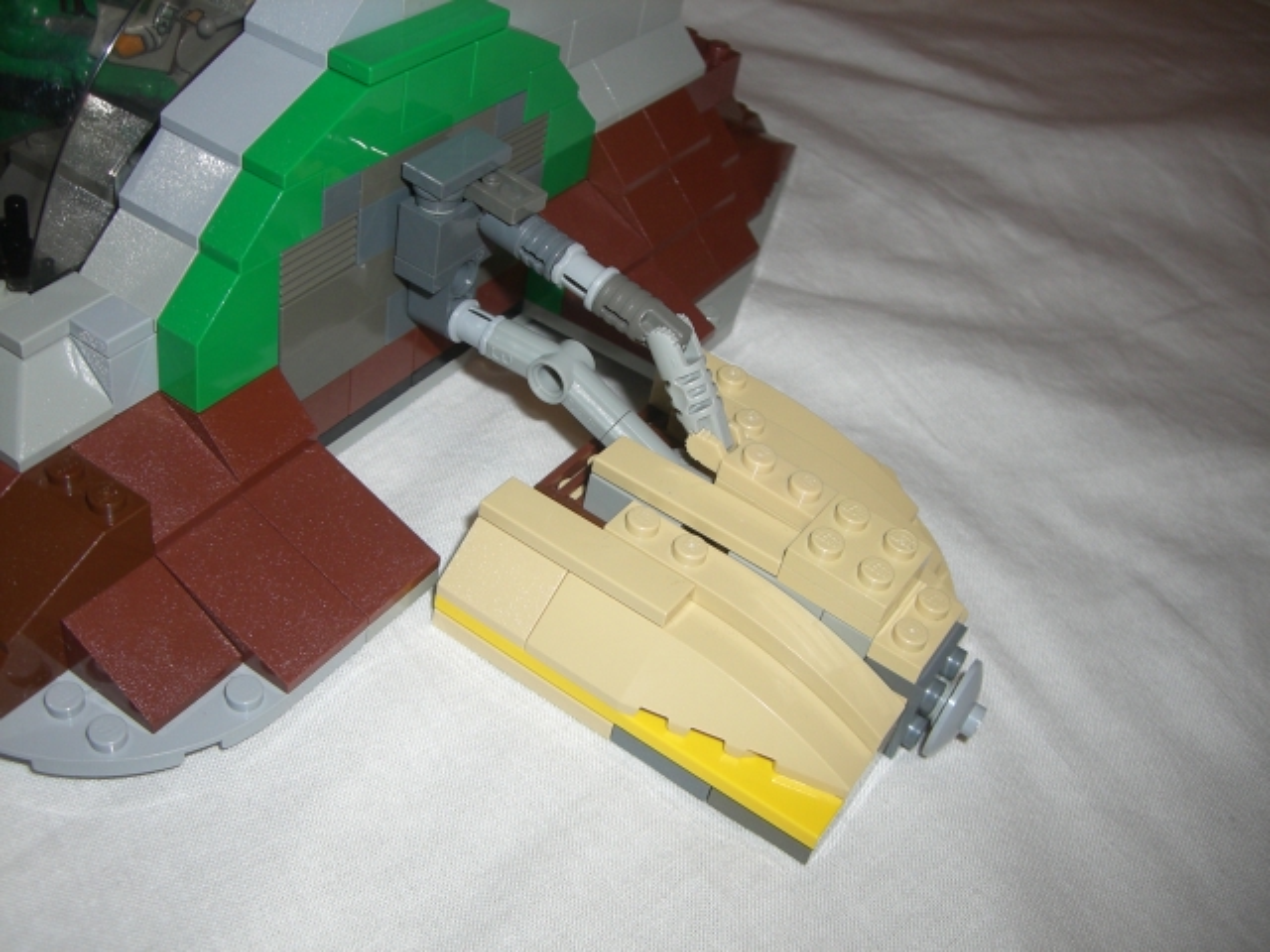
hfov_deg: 49.0
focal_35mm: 38
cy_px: 476
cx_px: 635
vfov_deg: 37.7
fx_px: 1394
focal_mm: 6.2
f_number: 2.7
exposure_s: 1/60
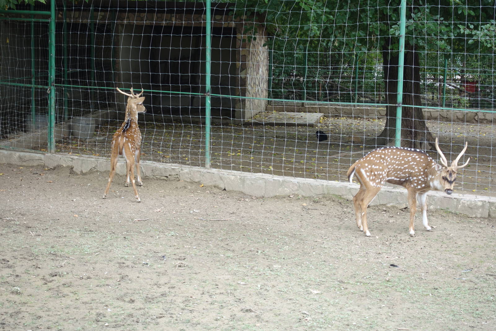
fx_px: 964
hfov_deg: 28.8
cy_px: 166
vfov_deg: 19.5
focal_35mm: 70
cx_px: 248
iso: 125
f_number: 3.5
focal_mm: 25.7
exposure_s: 1/80
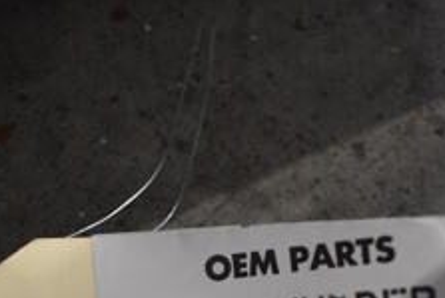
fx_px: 915
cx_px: 233
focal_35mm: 74
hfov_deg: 27.3
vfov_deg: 17.2
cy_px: 404
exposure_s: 1/60
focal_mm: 18
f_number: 4
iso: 2500
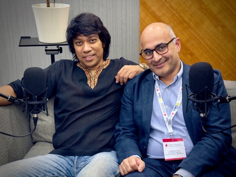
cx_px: 118
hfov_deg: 39.7
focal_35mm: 48
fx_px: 327
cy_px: 88
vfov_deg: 30.3
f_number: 1.78
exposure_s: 1/33
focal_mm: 6.76
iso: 250
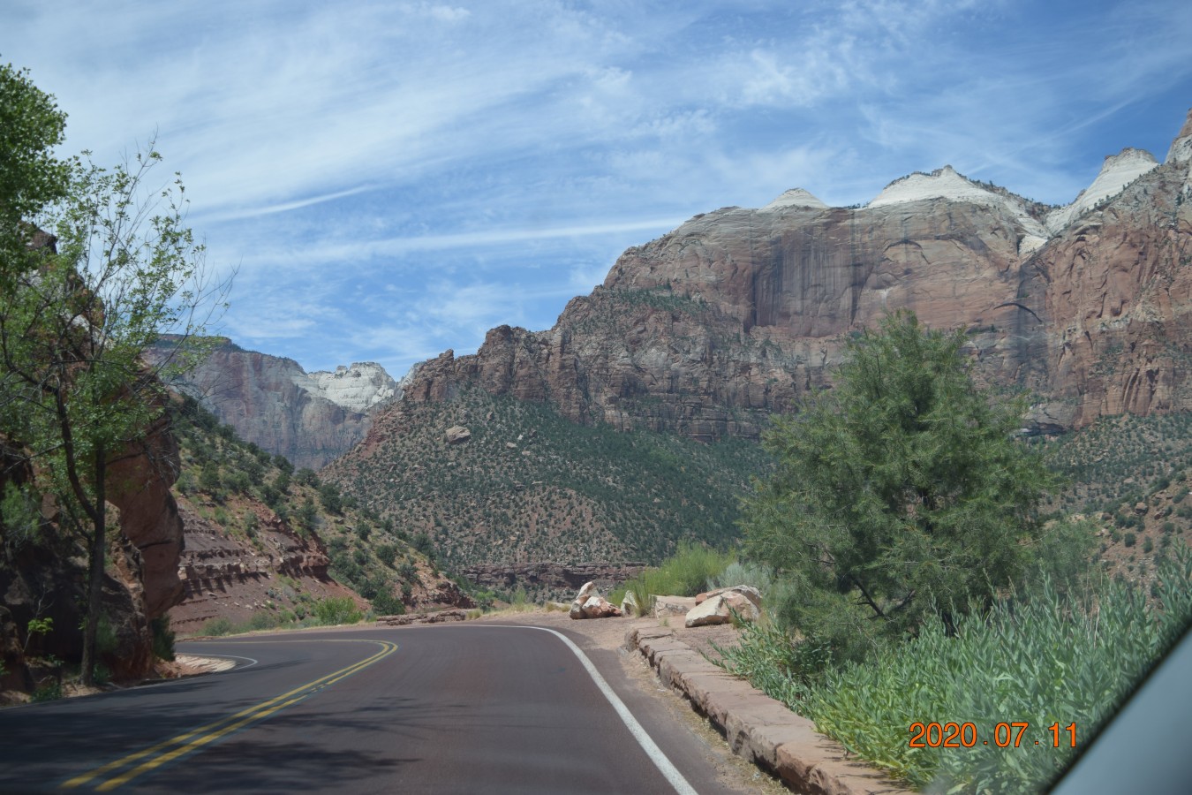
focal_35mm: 32
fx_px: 1043
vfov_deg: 41.7
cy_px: 398
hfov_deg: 59.5
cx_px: 596
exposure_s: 1/2000
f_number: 3.8
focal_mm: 21
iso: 200
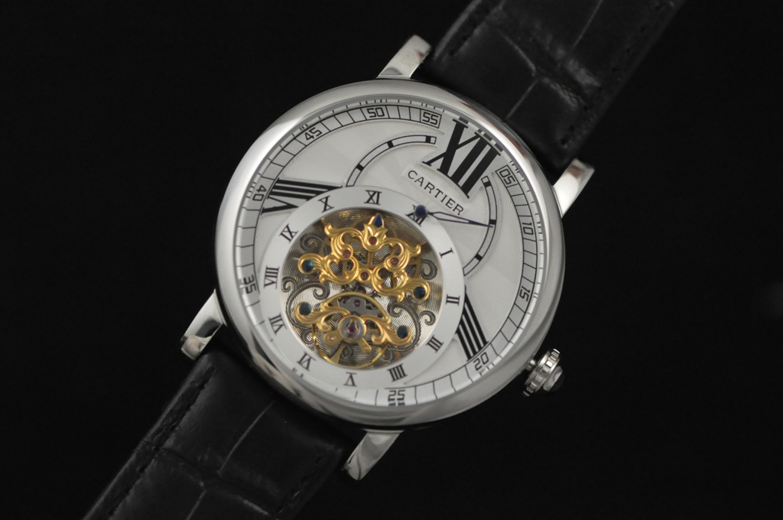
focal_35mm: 158
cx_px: 392
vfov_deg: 8.7
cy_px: 260
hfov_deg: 13.1
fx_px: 3421
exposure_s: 1/2000
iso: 1600
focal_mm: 105
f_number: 4
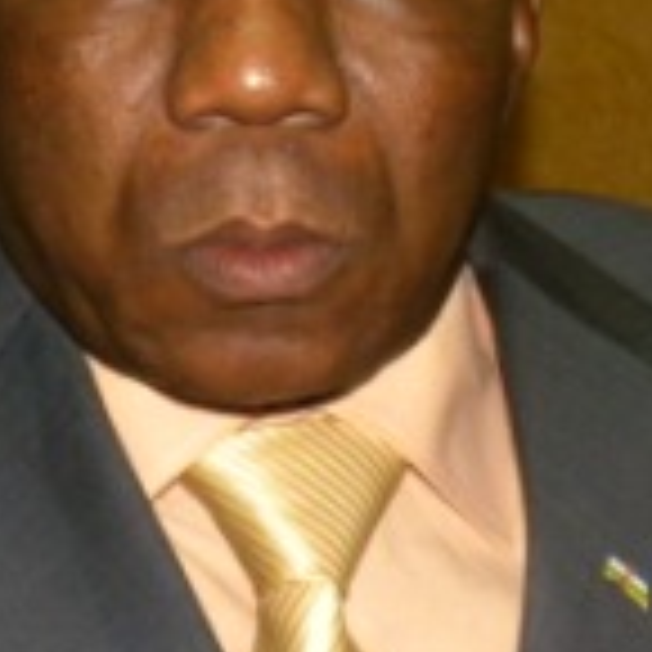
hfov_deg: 12.3
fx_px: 3026
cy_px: 211
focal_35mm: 142
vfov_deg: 12.3
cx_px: 184
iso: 400
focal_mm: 9.2
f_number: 3.5
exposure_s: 1/30
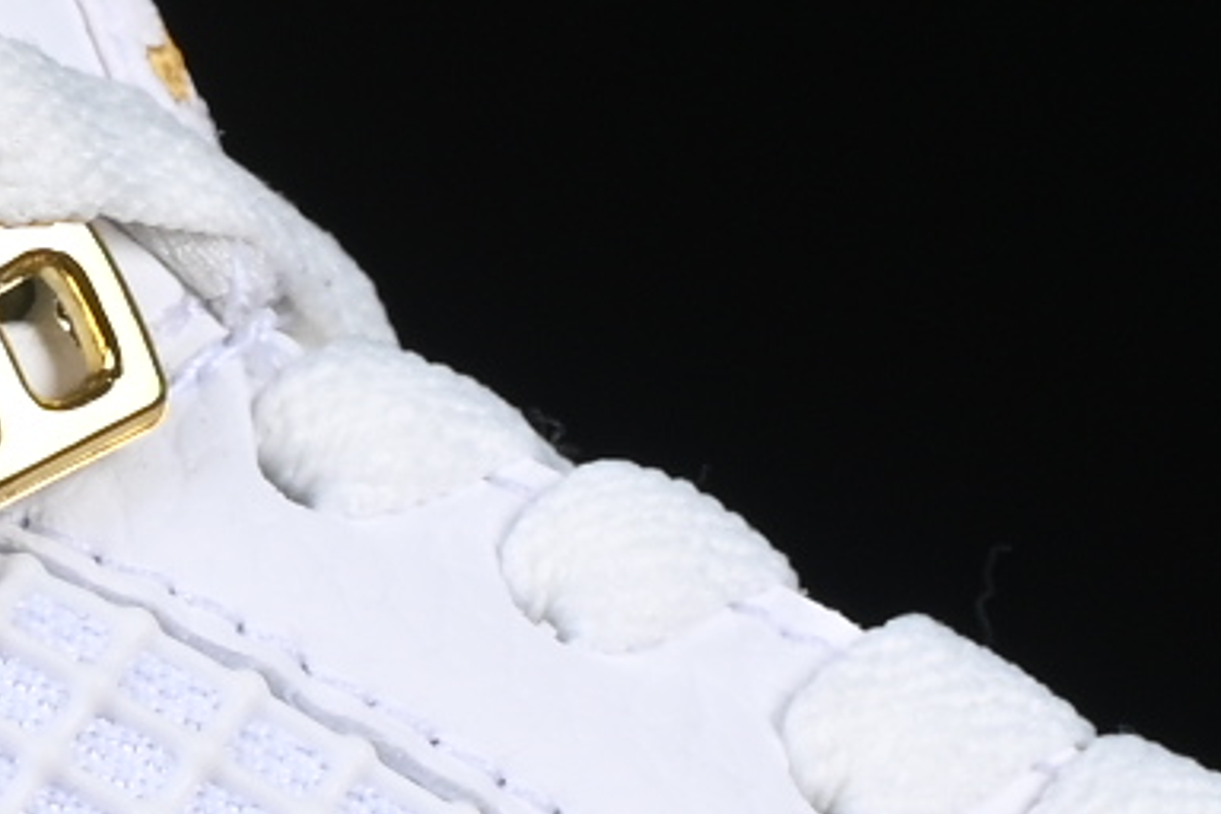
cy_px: 1170
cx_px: 375
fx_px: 18449
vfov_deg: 2.5
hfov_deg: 3.8
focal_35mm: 544
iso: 160
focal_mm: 50
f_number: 9
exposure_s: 1/80
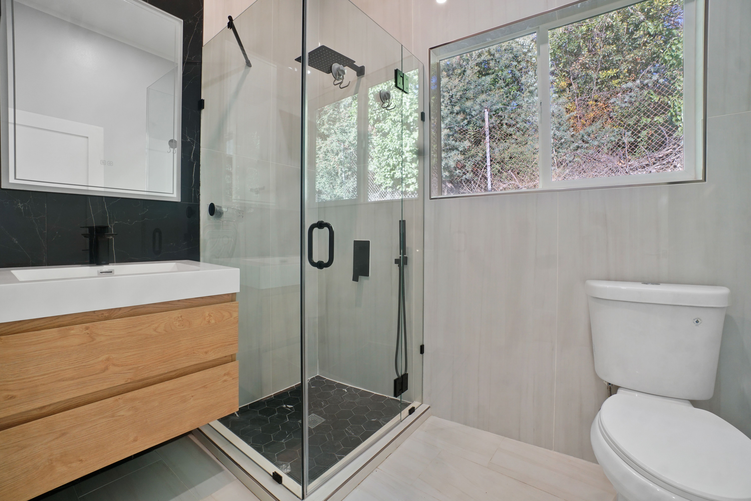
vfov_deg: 77.3
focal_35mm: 15
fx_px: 313
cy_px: 250
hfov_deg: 100.4
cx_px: 376
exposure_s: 1/30
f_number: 8
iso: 400
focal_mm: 10
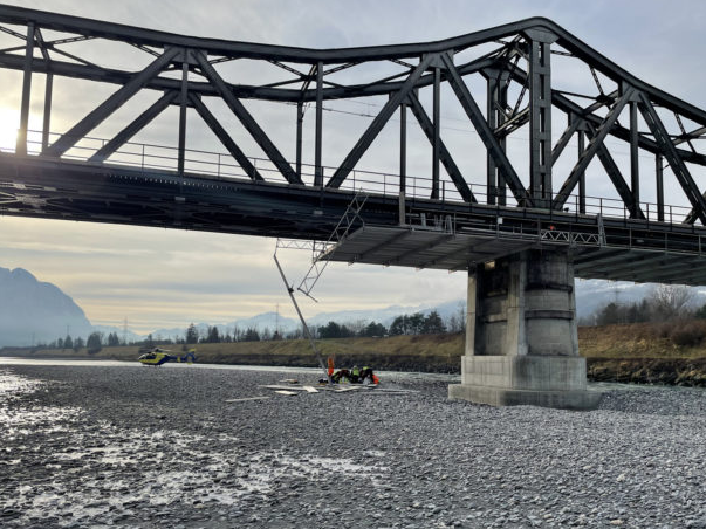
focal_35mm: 30
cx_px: 368
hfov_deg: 60.0
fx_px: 612
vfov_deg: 46.6
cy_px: 303
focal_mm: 4.2
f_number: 1.6
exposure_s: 1/5556
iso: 32
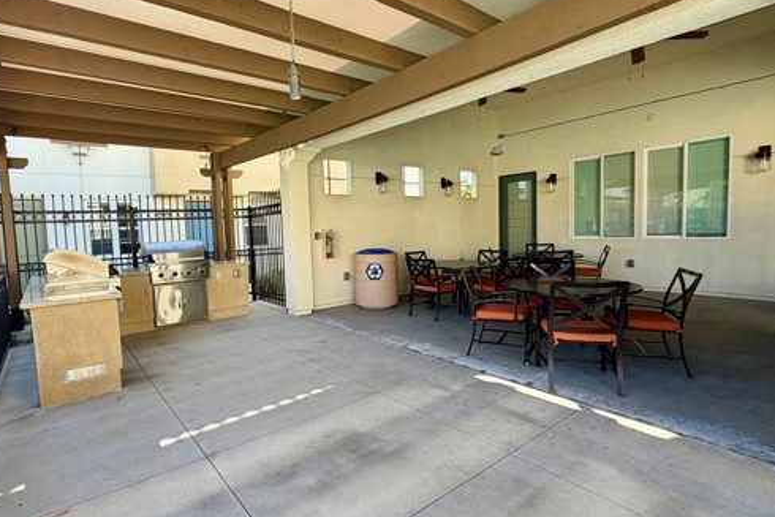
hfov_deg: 86.7
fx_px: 409
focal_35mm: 19
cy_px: 255
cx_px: 356
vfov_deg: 64.6
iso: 40
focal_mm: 2.22
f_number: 2.2
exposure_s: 1/144
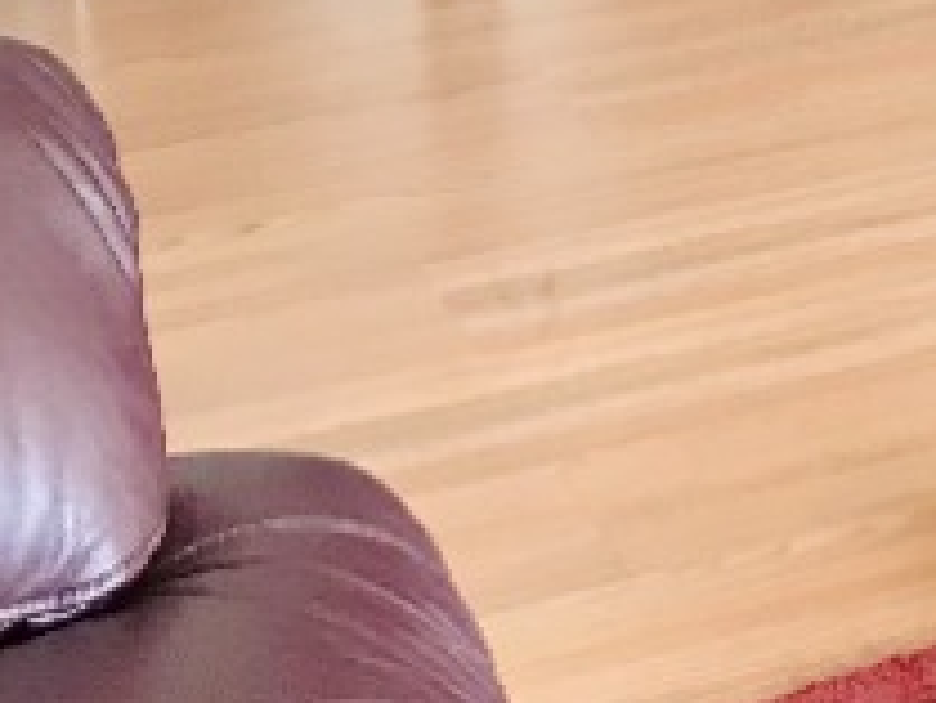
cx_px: 1326
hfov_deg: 14.0
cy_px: -958
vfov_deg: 9.8
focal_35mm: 134
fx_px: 3625
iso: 25
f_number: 1.8
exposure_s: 1/33
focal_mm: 3.99
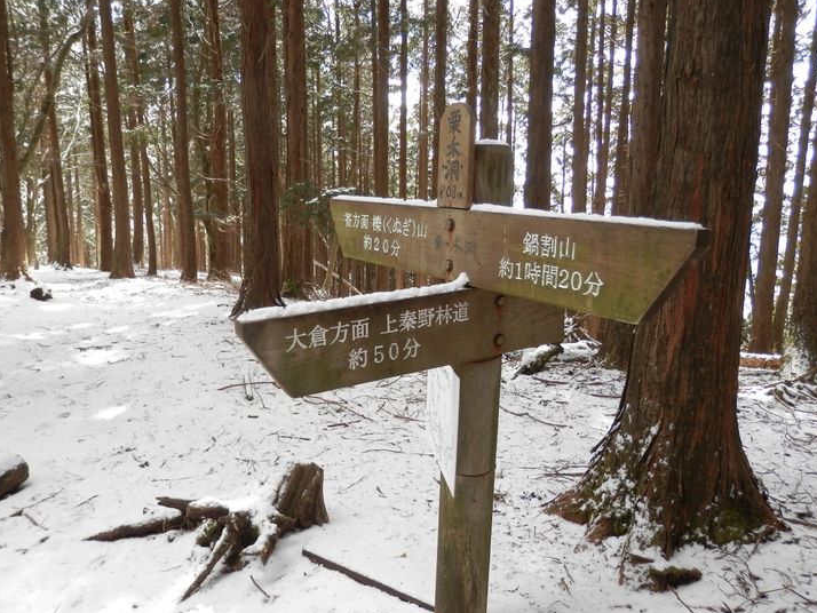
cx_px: 391
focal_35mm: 28
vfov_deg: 49.8
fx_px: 661
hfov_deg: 63.4
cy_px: 320
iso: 80
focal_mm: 4.5
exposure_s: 1/80
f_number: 3
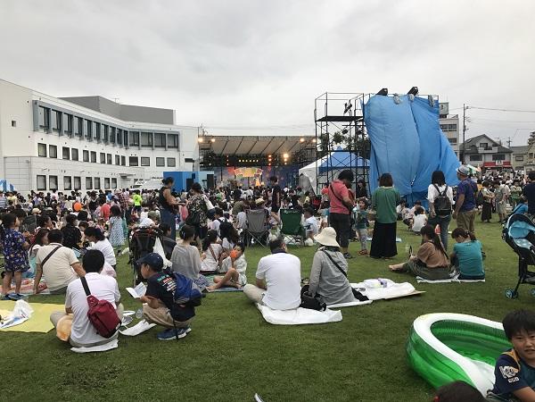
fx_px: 433
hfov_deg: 63.4
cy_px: 201
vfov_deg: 49.7
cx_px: 268
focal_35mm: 28
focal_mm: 4
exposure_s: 1/151
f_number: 1.8
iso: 20
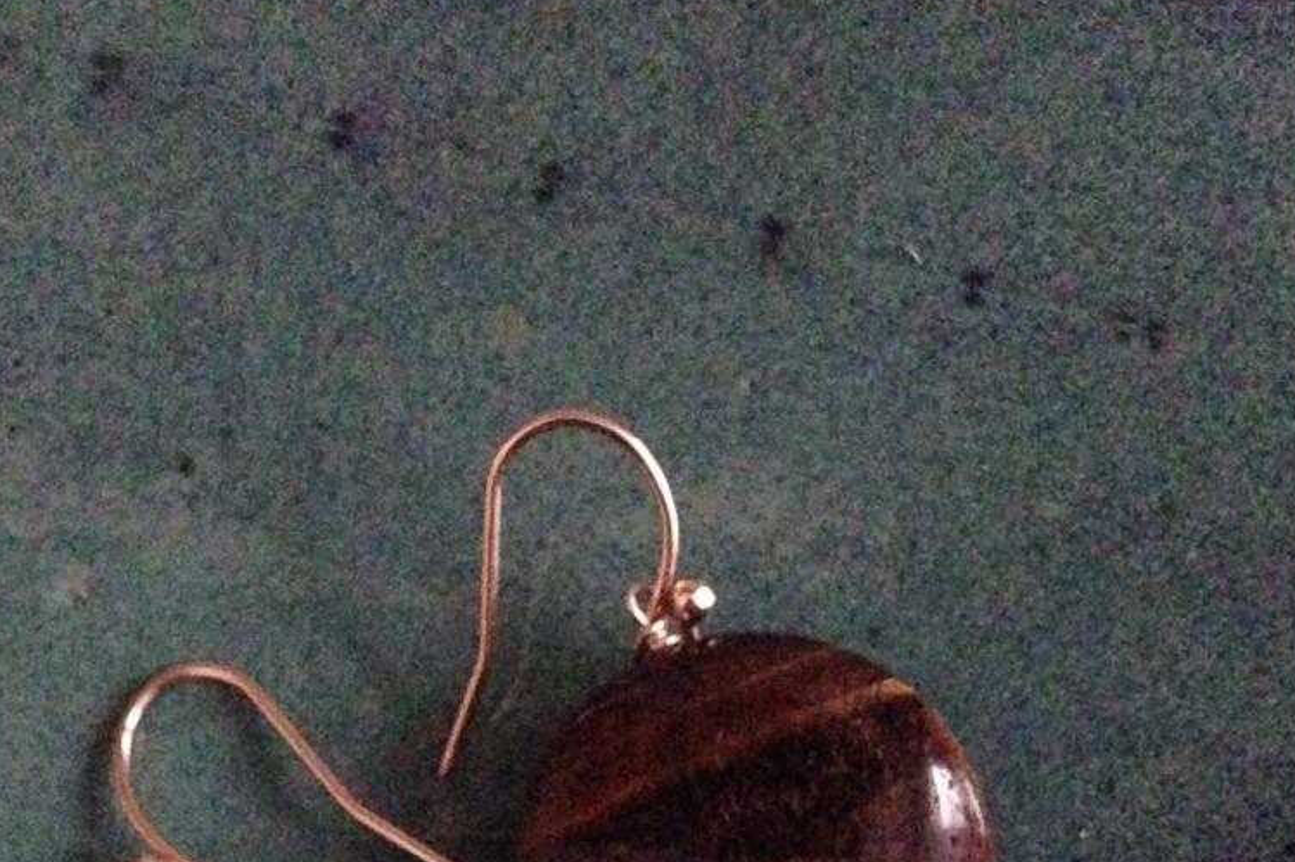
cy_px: 853
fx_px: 1978
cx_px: 596
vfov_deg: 23.6
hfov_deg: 36.2
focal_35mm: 55
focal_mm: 4.12
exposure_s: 1/15
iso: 3200
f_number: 2.4
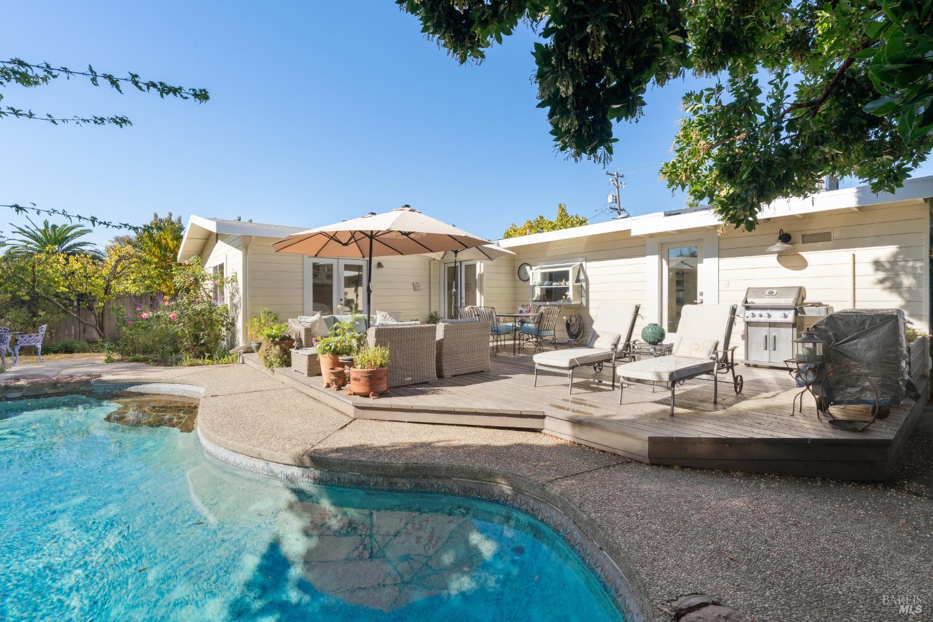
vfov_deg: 73.7
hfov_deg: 96.7
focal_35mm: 16
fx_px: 415
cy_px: 311
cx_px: 466
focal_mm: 16
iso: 320
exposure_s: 1/320
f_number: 11
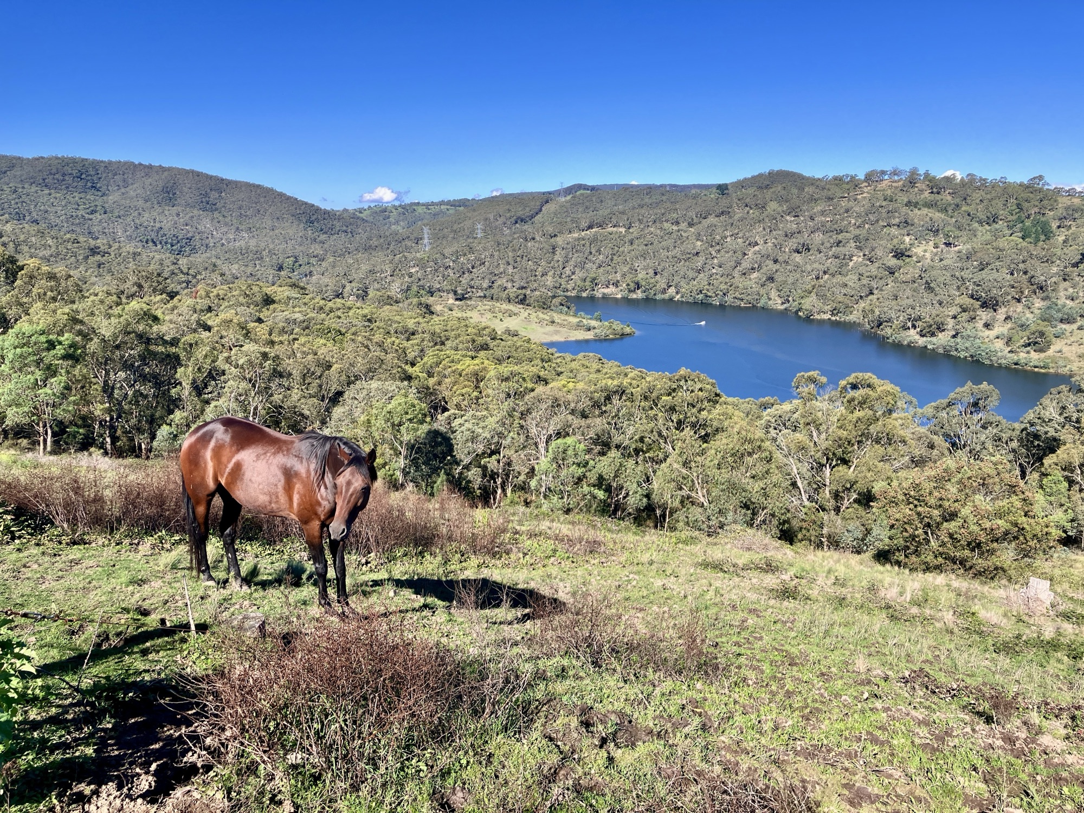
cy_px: 406
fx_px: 877
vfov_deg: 49.7
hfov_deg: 63.4
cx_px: 542
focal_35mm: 28
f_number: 1.8
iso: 32
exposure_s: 1/1473
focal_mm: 3.99
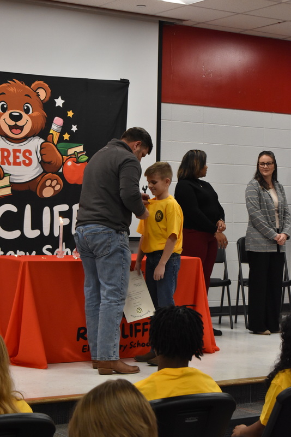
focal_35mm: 82
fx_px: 999
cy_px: 218
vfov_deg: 24.6
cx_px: 146
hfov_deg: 16.6
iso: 2800
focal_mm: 55
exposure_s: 1/100
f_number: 7.1
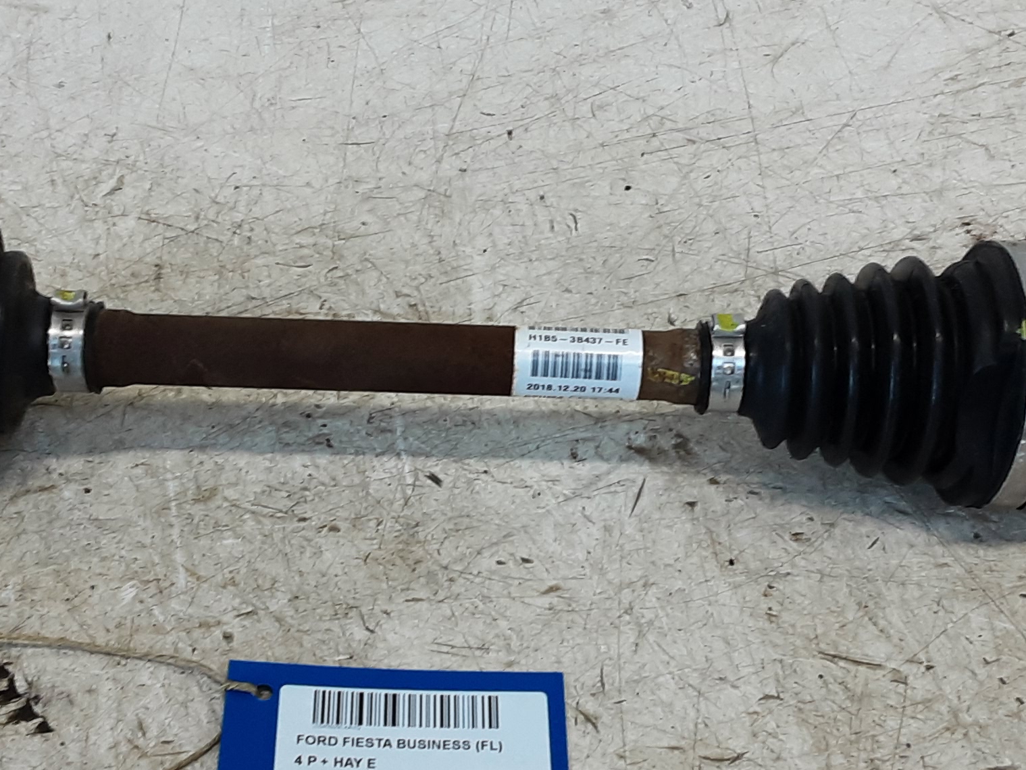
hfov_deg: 33.2
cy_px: 403
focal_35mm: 58
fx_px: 1719
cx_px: 448
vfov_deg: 25.2
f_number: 1.9
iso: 80
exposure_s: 1/50
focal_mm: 2.91
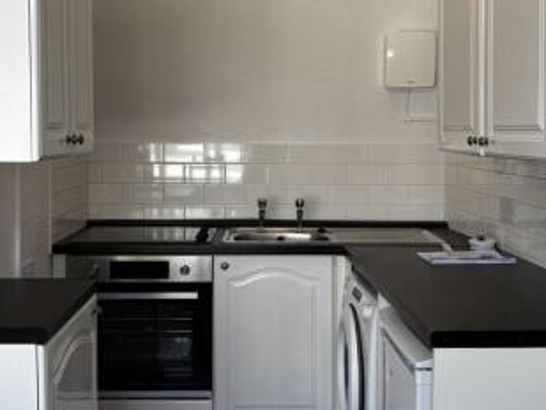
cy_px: 188
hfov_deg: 38.9
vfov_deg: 29.7
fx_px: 773
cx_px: 269
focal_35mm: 49
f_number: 1.6
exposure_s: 1/138
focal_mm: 5.96
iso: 32
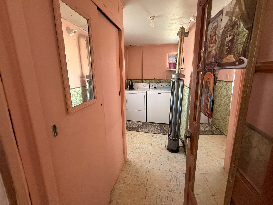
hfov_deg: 98.2
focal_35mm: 15
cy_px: 95
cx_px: 134
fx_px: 118
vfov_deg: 81.7
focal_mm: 2.22
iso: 400
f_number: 2.2
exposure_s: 1/60
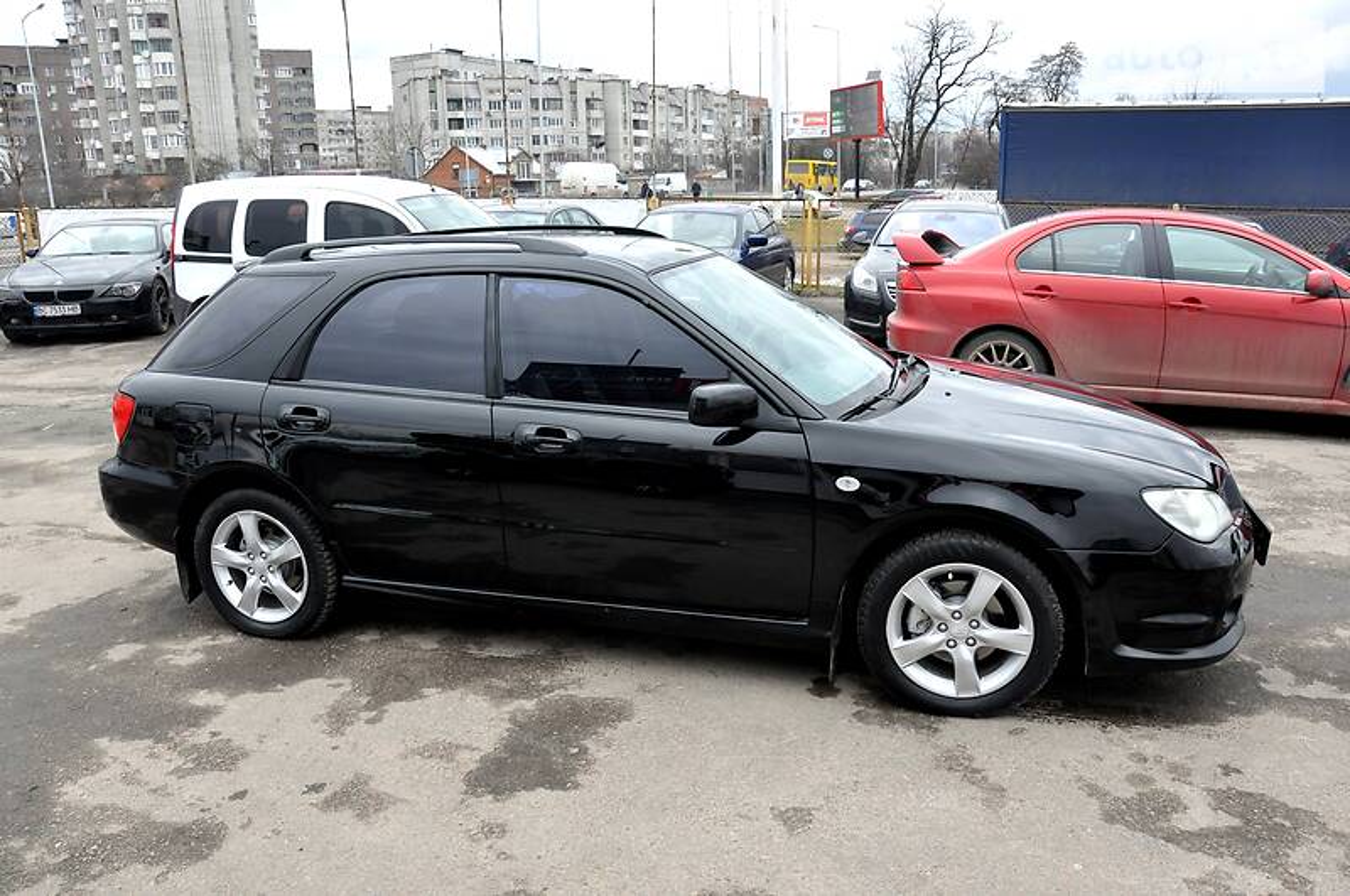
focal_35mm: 27
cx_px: 675
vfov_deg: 47.8
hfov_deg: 67.5
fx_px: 1011
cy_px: 448
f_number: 9
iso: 800
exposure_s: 1/320
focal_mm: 18
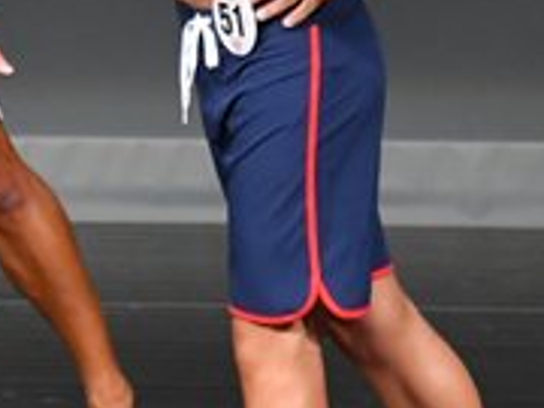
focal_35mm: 1301
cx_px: -325
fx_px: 20446
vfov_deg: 1.1
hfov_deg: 1.5
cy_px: -15
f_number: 5.6
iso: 4000
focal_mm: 210
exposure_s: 1/400
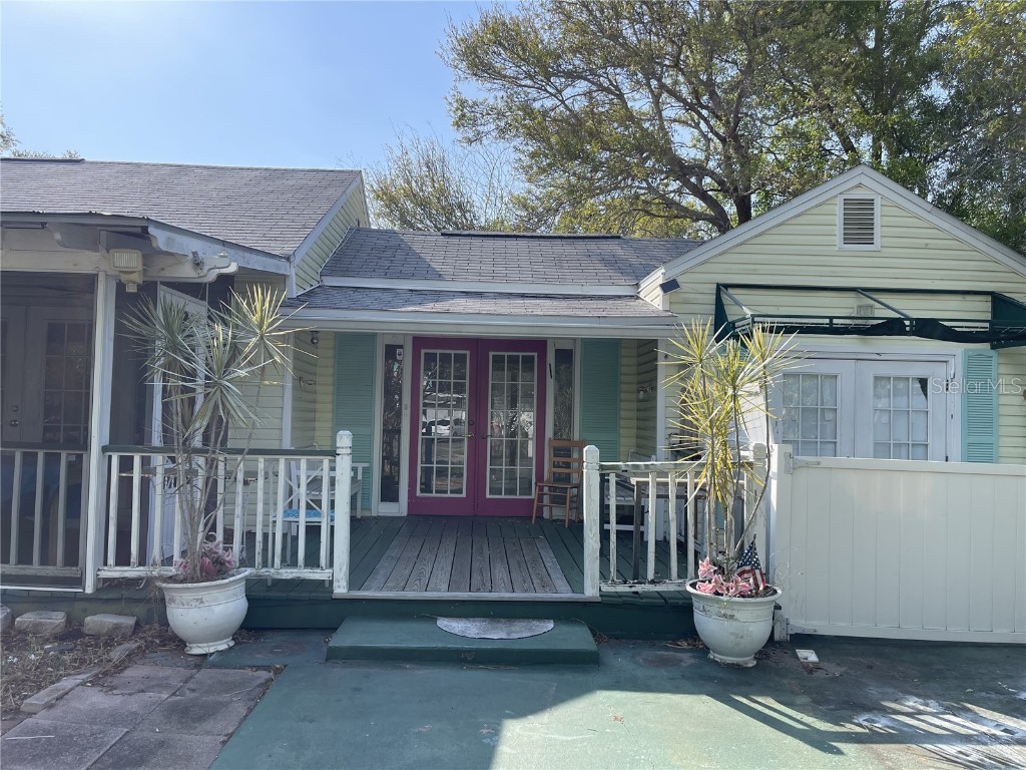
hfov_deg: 67.3
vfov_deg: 53.1
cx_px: 513
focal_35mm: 26
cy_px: 385
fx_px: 771
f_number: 1.6
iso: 50
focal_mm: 5.1
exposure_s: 1/2083
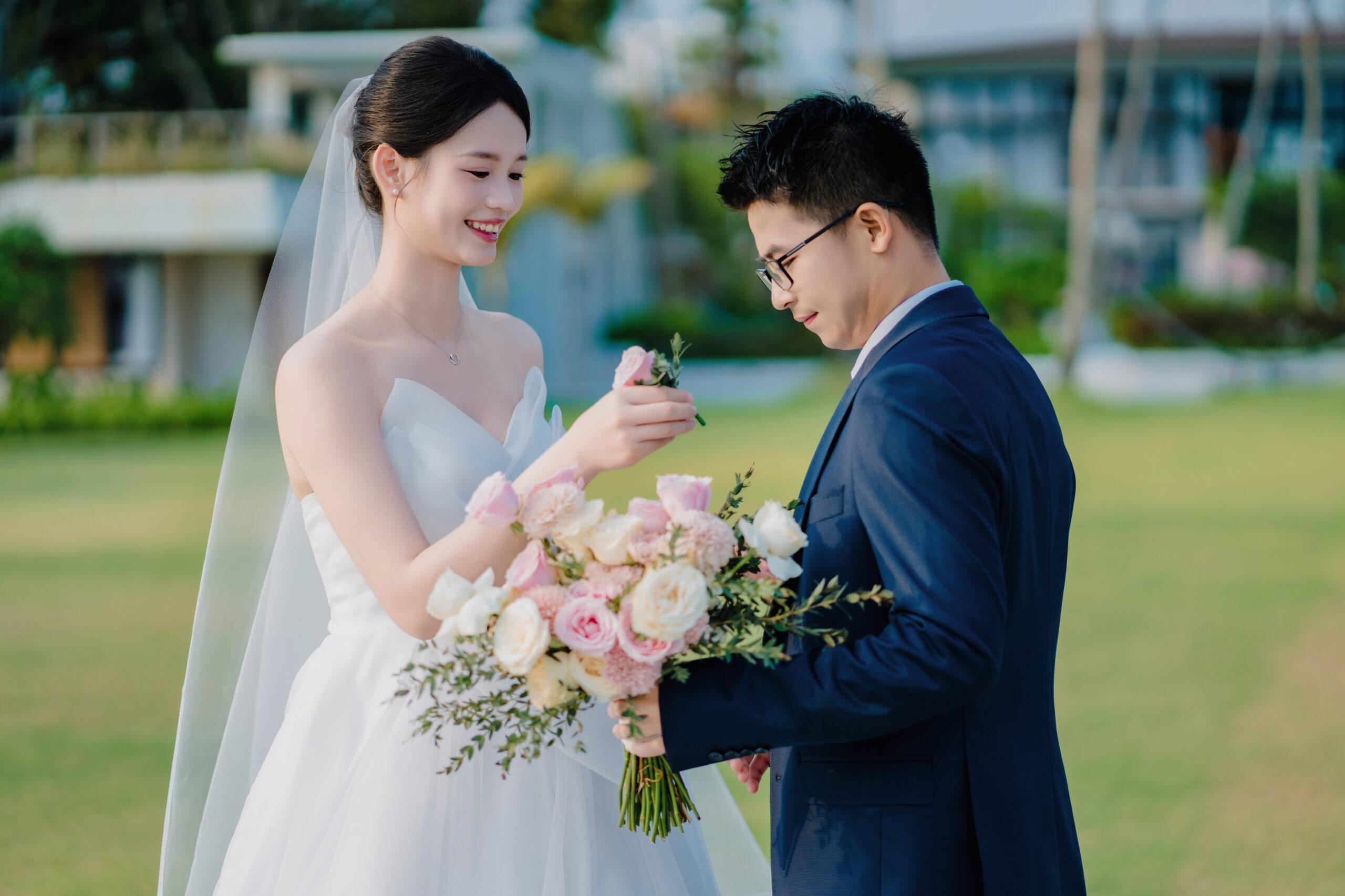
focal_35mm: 85
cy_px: 448
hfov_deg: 23.9
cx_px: 672
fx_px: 3176
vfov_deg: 16.1
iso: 320
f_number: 2
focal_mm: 85
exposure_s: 1/2500
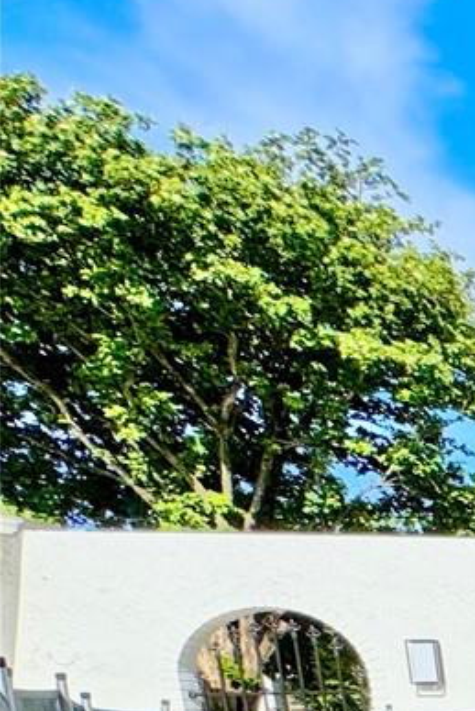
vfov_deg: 28.7
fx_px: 1186
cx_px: 1465
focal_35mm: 60
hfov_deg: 11.2
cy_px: 869
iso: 50
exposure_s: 1/2273
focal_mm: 2.22
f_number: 2.2
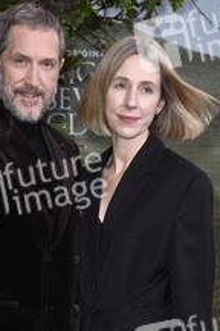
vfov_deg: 13.5
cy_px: 265
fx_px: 1388
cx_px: 73
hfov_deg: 9.1
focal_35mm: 151
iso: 640
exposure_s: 1/250
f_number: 5.6
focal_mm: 82
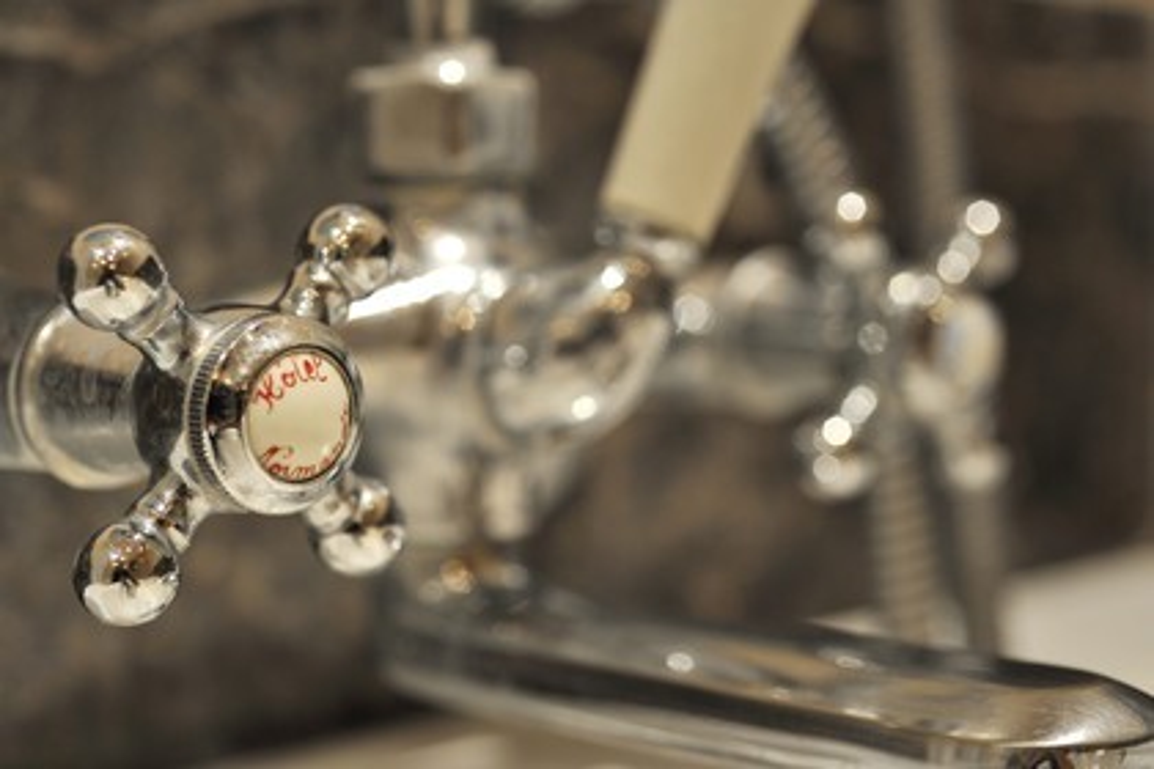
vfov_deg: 22.6
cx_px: 577
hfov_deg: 33.4
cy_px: 384
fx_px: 1923
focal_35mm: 60
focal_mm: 60
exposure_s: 1/60
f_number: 4.5
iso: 800
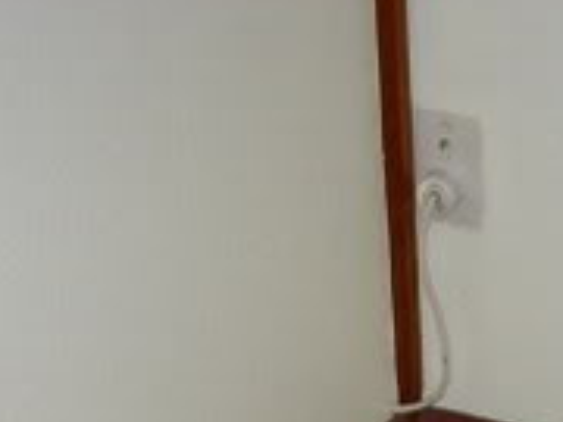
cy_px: 735
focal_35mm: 135
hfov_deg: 14.3
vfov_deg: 10.4
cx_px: 597
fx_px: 2196
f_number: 2.8
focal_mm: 7.8
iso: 79
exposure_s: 1/64
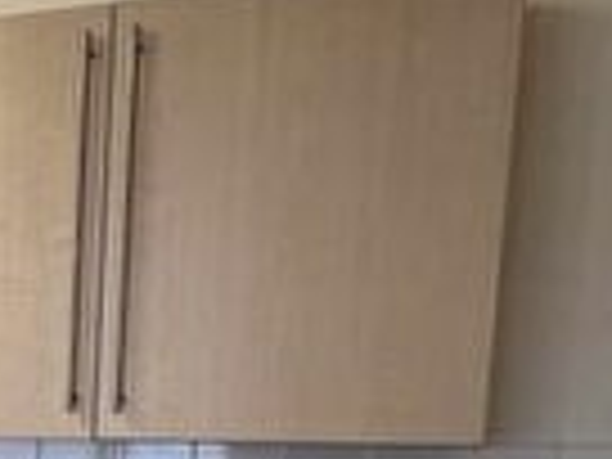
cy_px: 592
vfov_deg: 19.0
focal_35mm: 72
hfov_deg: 22.9
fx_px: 1273
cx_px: -261
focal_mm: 2.22
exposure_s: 1/50
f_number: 2.2
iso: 320
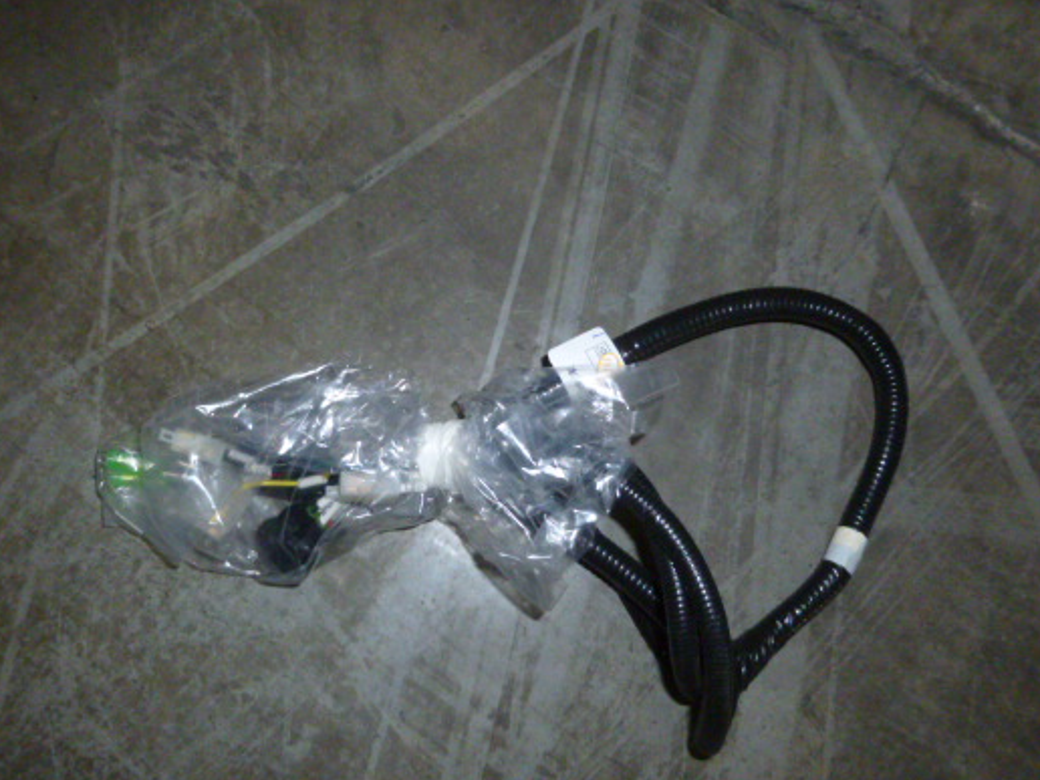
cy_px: 449
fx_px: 931
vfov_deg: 45.3
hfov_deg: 58.2
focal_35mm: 31
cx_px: 453
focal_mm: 4.5
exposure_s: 1/60
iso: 400
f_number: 3.1
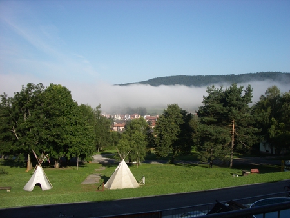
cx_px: 145
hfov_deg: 52.6
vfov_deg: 40.7
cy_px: 109
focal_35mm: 35
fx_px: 293
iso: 80
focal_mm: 5.8
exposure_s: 1/500
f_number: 4.3
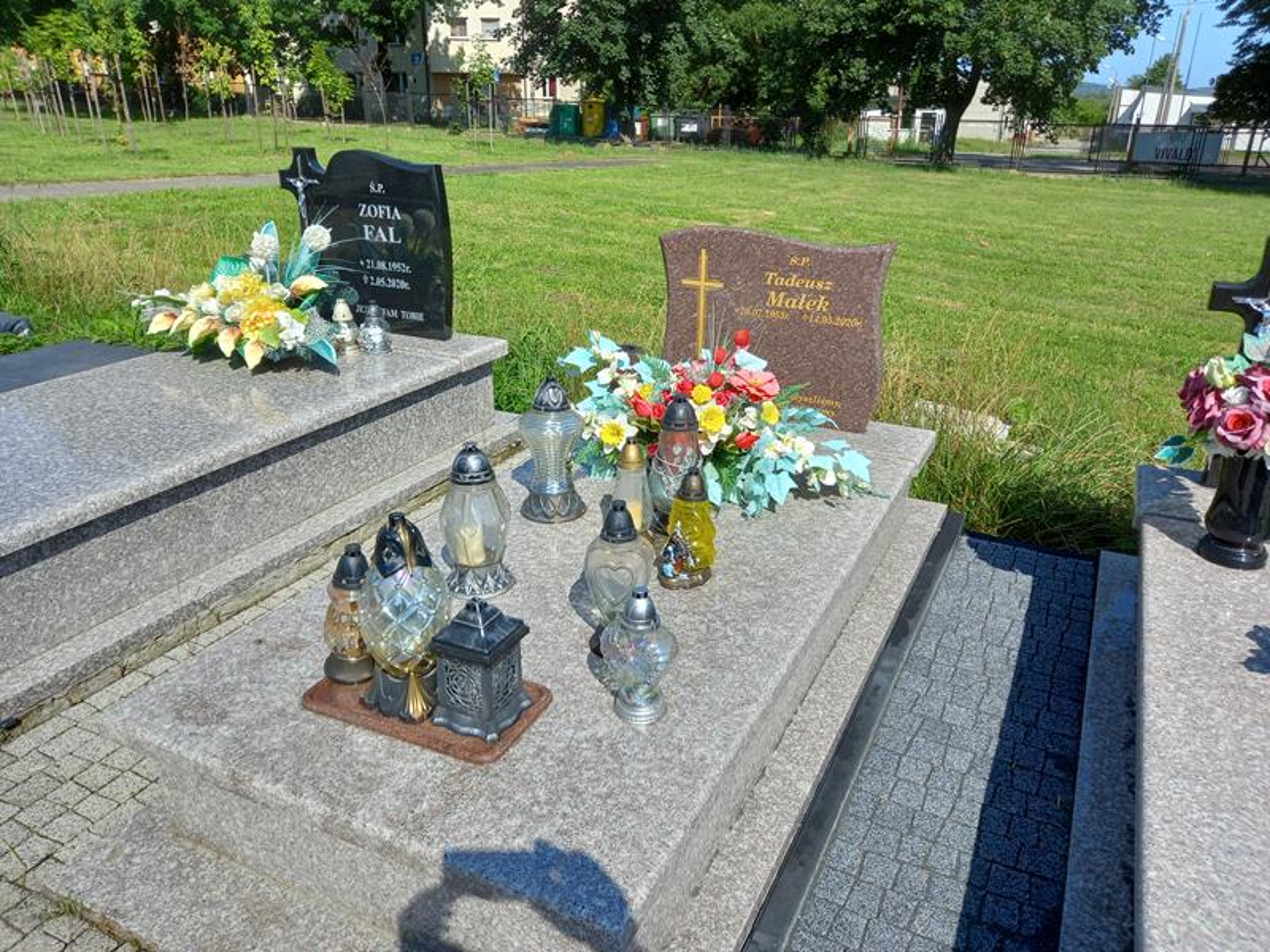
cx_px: 635
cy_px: 476
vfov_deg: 54.9
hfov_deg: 69.4
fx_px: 917
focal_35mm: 25
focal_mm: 4.6
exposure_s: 1/697
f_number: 2
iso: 25
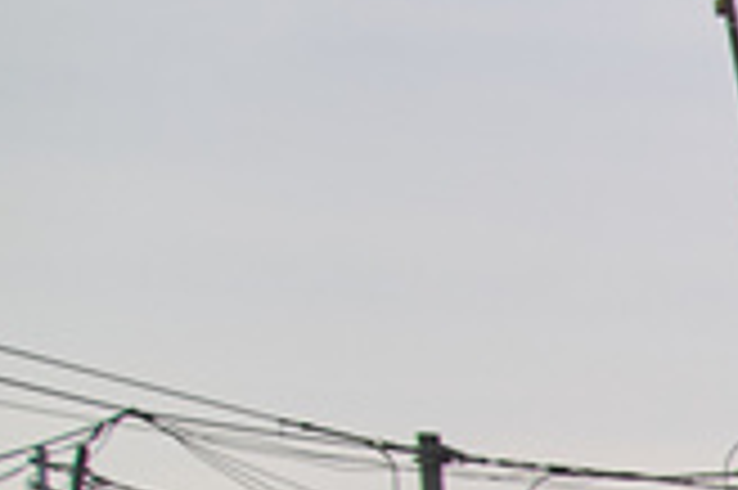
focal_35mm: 150
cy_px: 1389
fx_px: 3072
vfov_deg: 8.0
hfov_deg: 10.0
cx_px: 2241
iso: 800
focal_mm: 24
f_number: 5
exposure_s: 1/2000
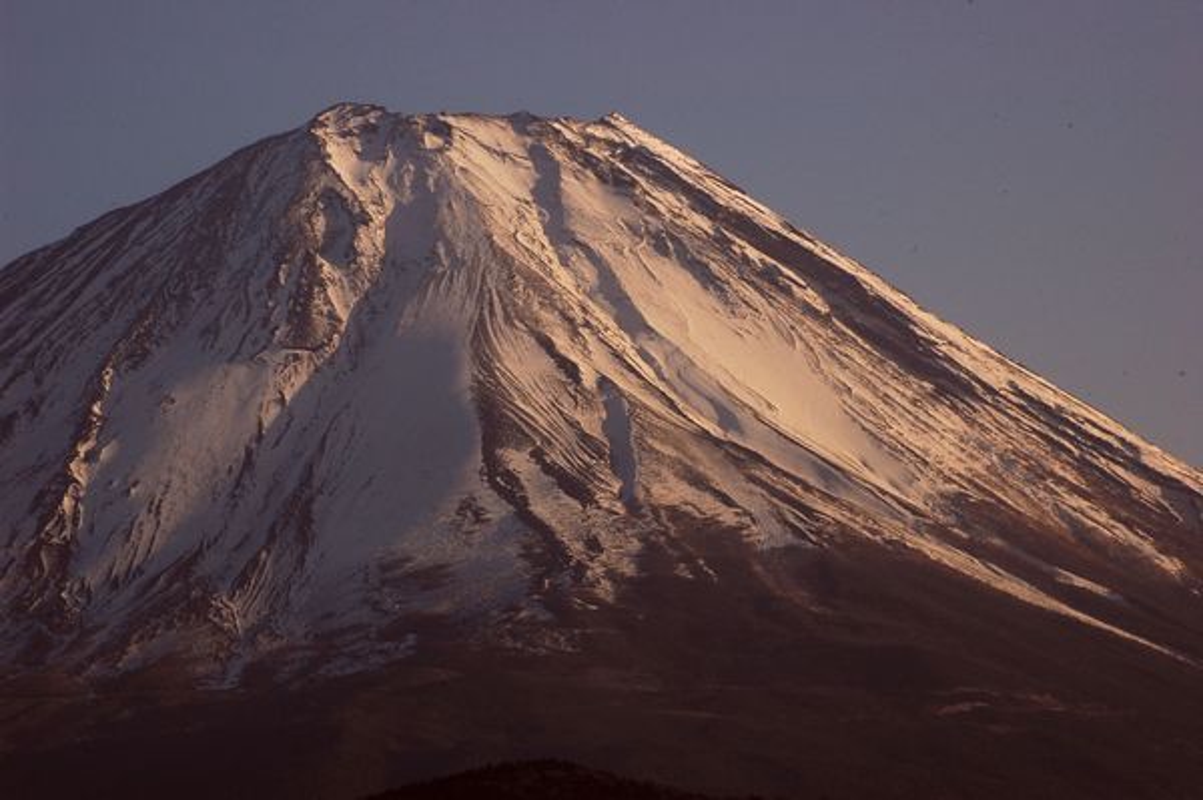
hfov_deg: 14.4
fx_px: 4758
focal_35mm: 142
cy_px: 400
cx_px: 602
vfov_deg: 9.6
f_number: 11
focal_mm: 95
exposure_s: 1/90
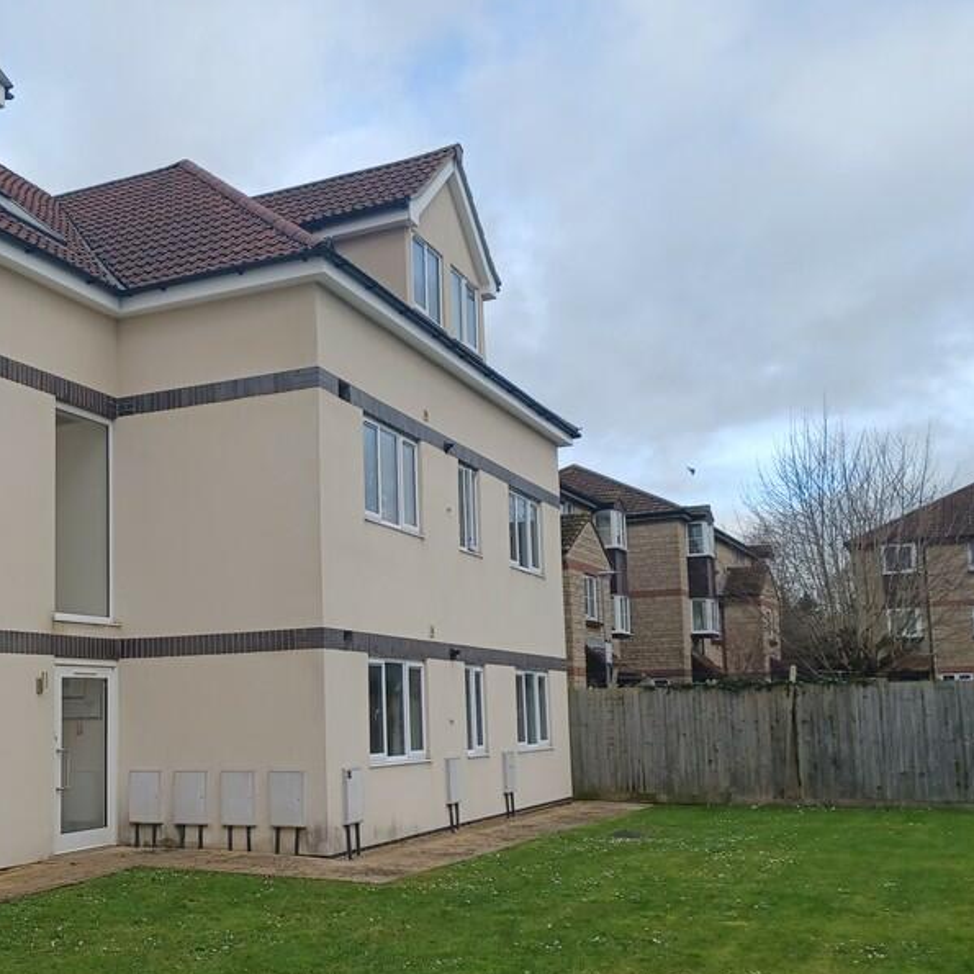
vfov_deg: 43.6
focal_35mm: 38
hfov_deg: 43.3
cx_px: 326
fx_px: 1210
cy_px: 589
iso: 32
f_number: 1.8
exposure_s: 1/186
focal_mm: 4.6
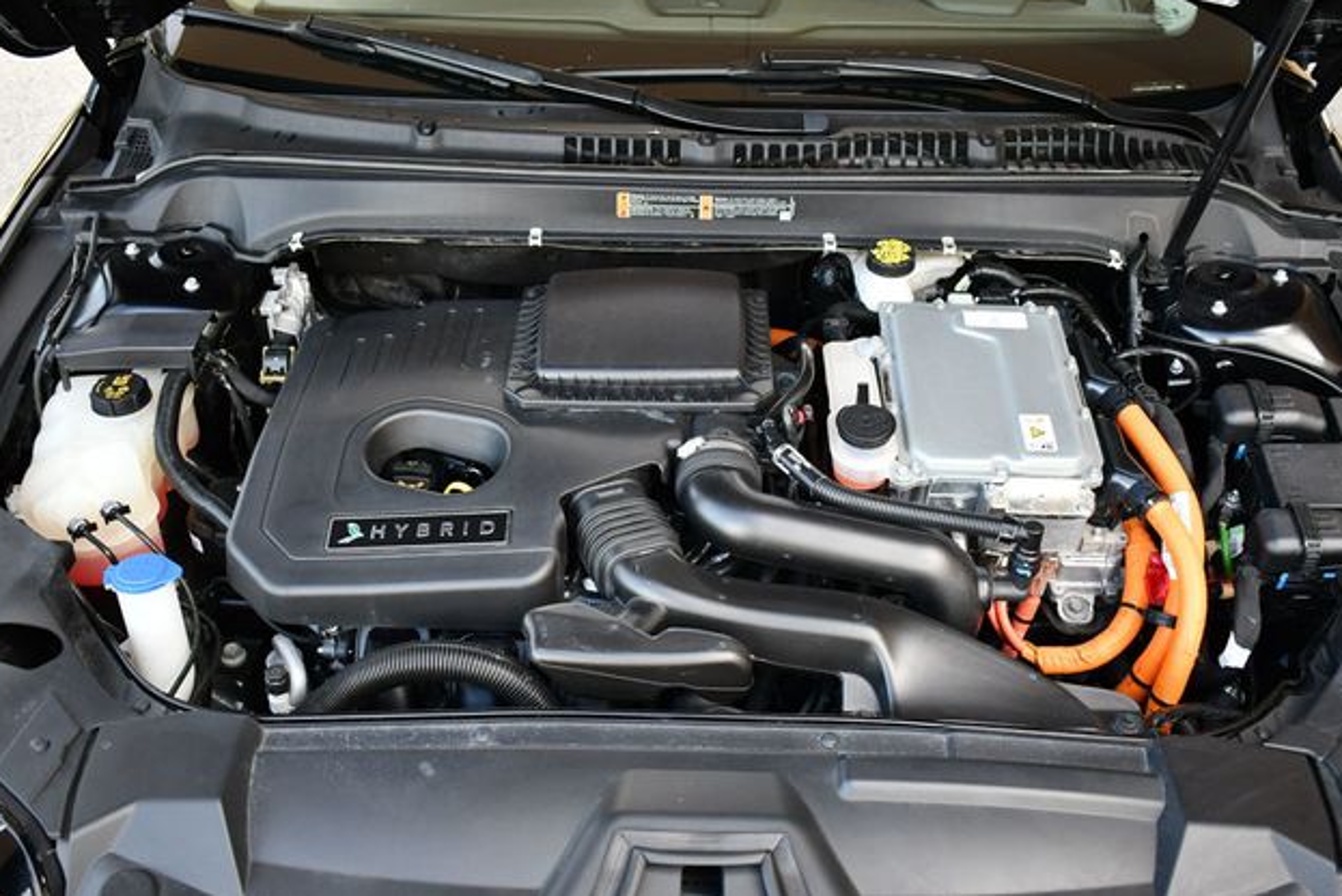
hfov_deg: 51.9
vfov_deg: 36.0
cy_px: 437
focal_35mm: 37
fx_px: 1380
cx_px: 668
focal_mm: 18
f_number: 3.5
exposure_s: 1/250
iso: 560
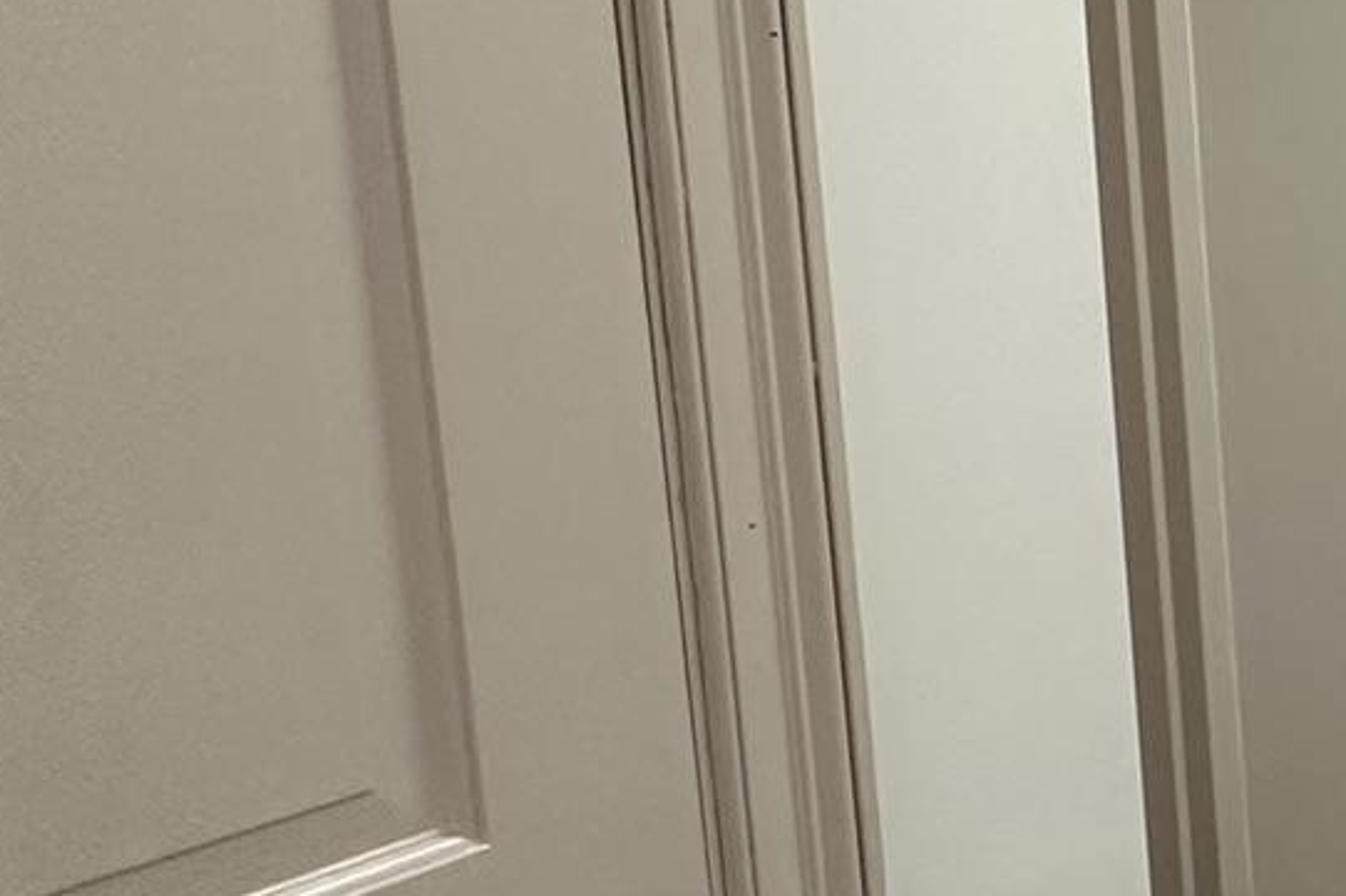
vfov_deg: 24.5
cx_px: 2247
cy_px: 323
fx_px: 2056
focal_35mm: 55
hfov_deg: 23.9
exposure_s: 1/120
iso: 250
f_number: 2.2
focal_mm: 2.22
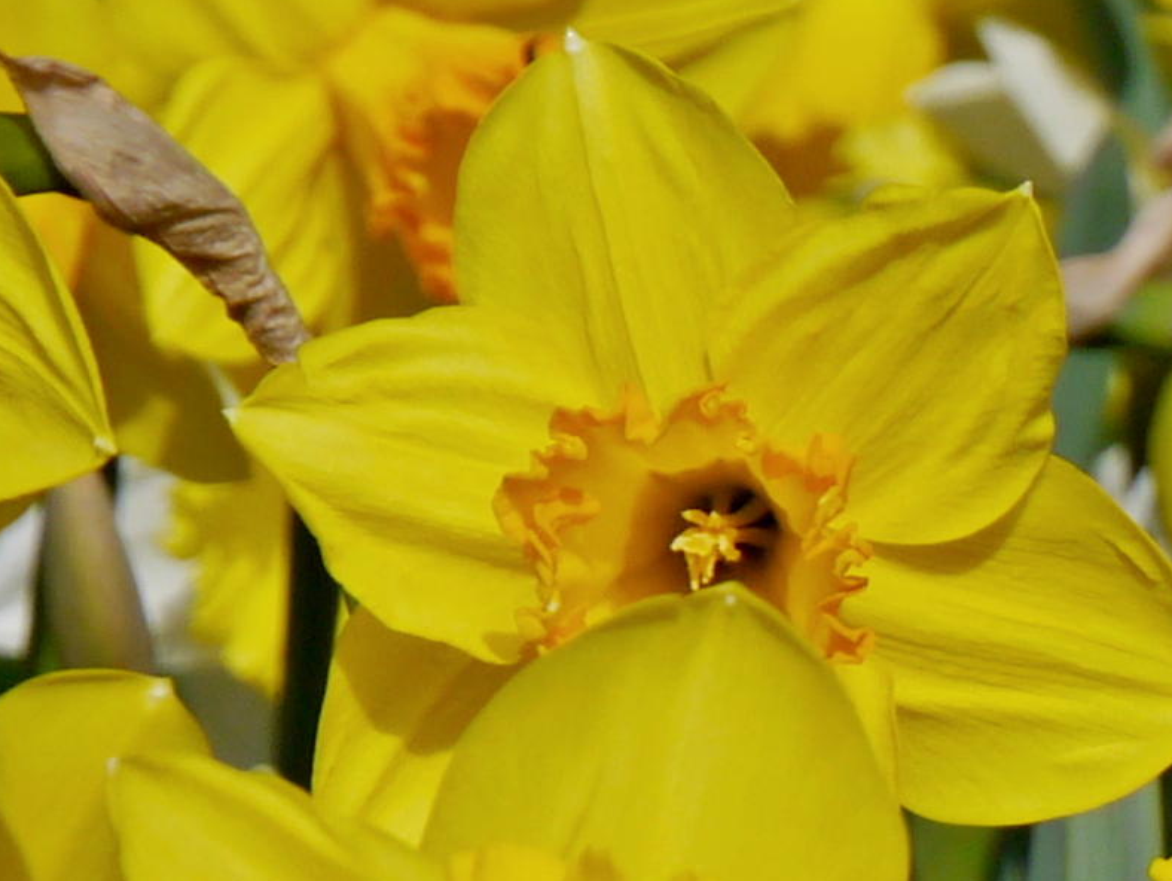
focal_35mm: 1270
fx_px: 43025
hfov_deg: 1.6
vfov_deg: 1.2
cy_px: 1347
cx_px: 3195
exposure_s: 1/800
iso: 160
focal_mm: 109
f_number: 8
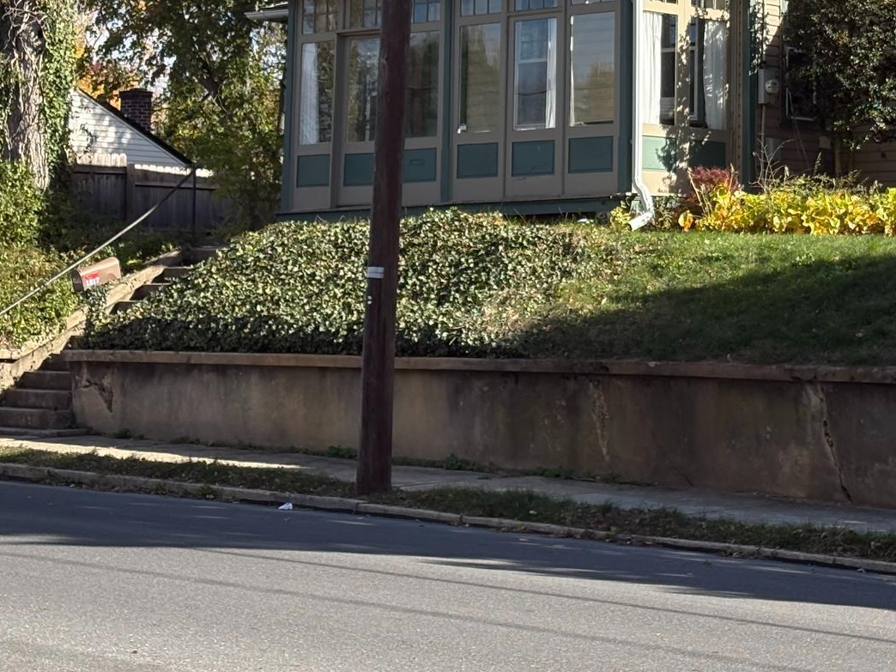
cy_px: 21
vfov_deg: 14.3
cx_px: 664
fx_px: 2640
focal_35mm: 102
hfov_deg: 19.1
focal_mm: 5.96
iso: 40
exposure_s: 1/1848
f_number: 1.6
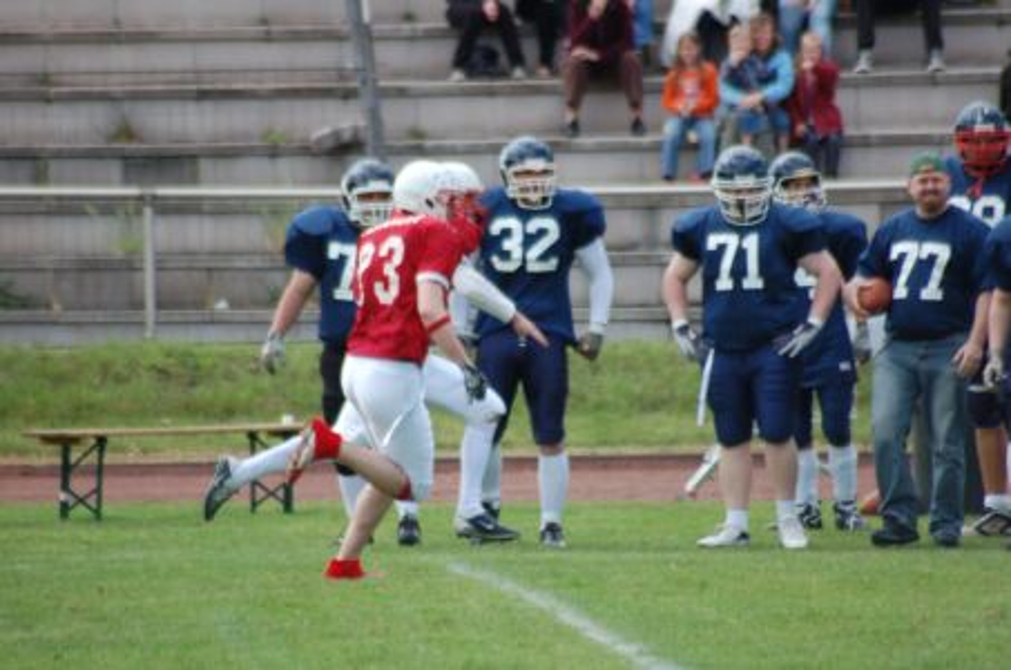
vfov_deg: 3.0
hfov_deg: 4.6
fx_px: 12611
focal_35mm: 450
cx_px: 506
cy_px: 335
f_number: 5.6
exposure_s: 1/640
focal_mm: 300
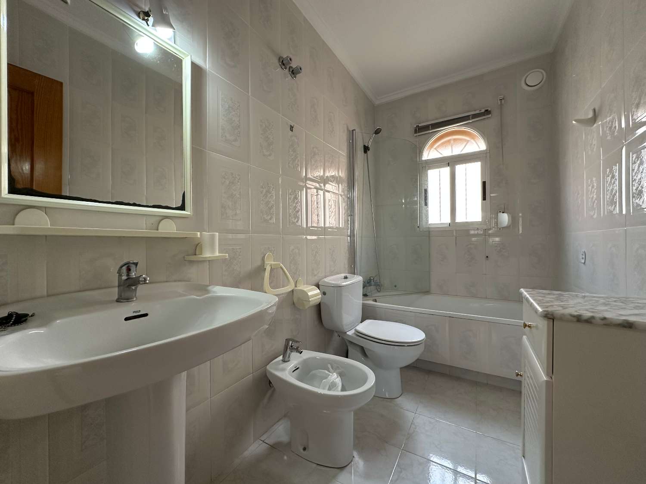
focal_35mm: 14
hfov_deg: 102.1
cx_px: 323
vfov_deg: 85.7
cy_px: 242
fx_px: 261
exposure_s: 1/99
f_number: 2.2
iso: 160
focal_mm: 2.22
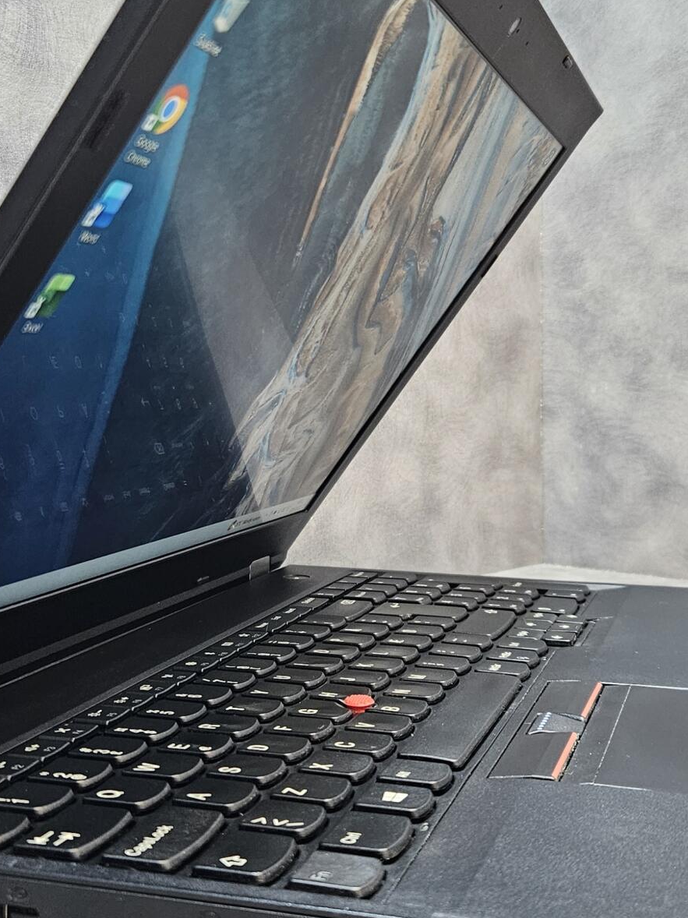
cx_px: 352
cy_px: 457
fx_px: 1325
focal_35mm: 50
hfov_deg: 29.1
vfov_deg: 38.2
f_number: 1.8
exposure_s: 1/100
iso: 400
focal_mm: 5.4
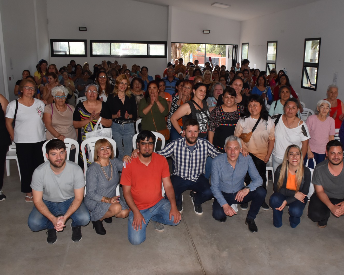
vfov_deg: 47.1
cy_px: 137
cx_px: 197
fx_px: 316
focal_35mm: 31
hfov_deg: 56.9
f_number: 5
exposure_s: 1/100
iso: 800
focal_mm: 18
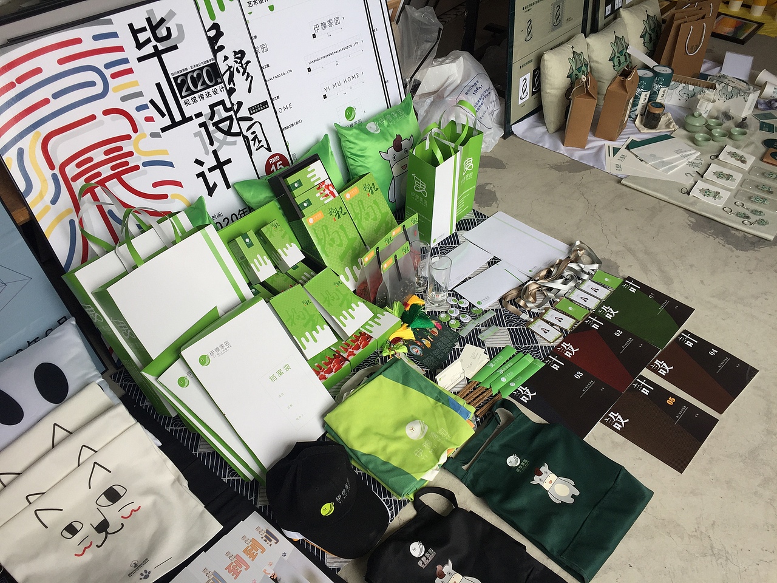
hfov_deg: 61.7
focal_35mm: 29
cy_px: 292
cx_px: 388
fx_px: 651
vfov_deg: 48.2
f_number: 2.2
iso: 32
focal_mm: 4.15
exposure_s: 1/257
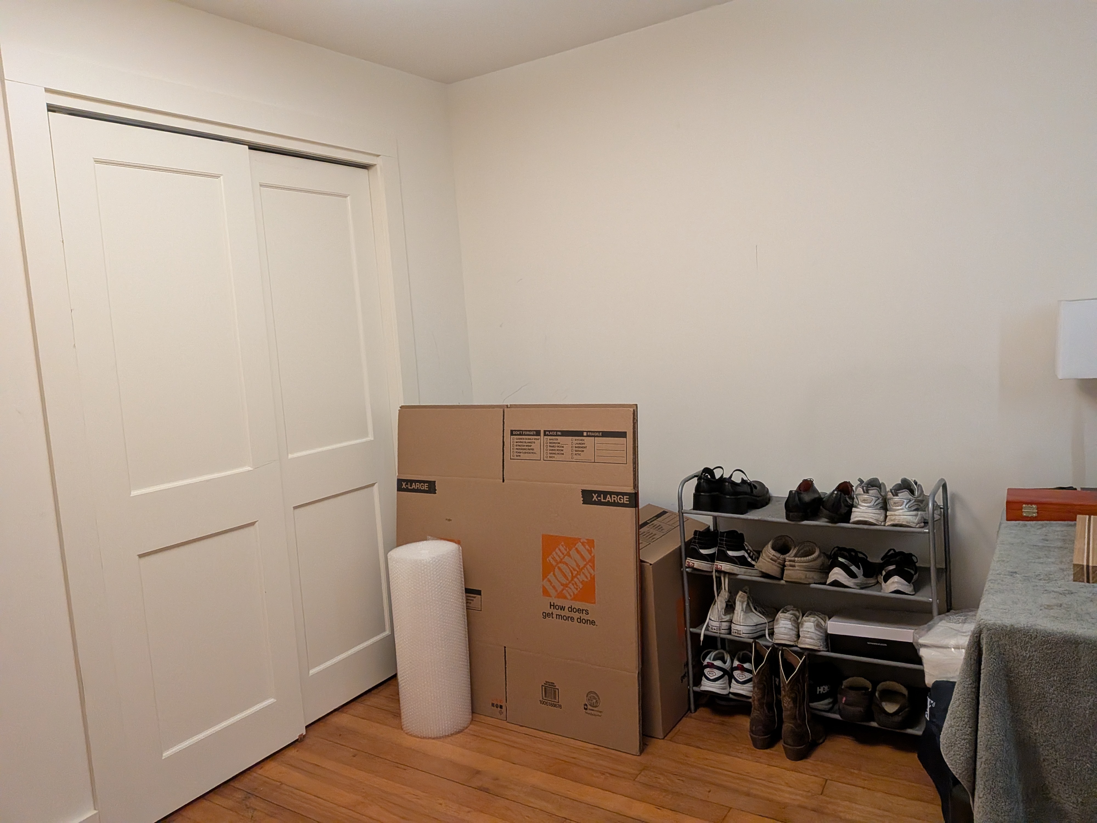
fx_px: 761
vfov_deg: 56.8
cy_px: 412
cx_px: 548
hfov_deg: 71.6
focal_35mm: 24
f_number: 1.7
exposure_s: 1/120
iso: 1974
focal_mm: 4.53
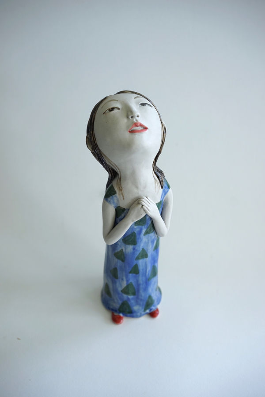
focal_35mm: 55
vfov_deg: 36.2
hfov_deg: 24.6
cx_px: 132
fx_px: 607
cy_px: 198
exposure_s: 1/60
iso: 200
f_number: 4
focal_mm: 55
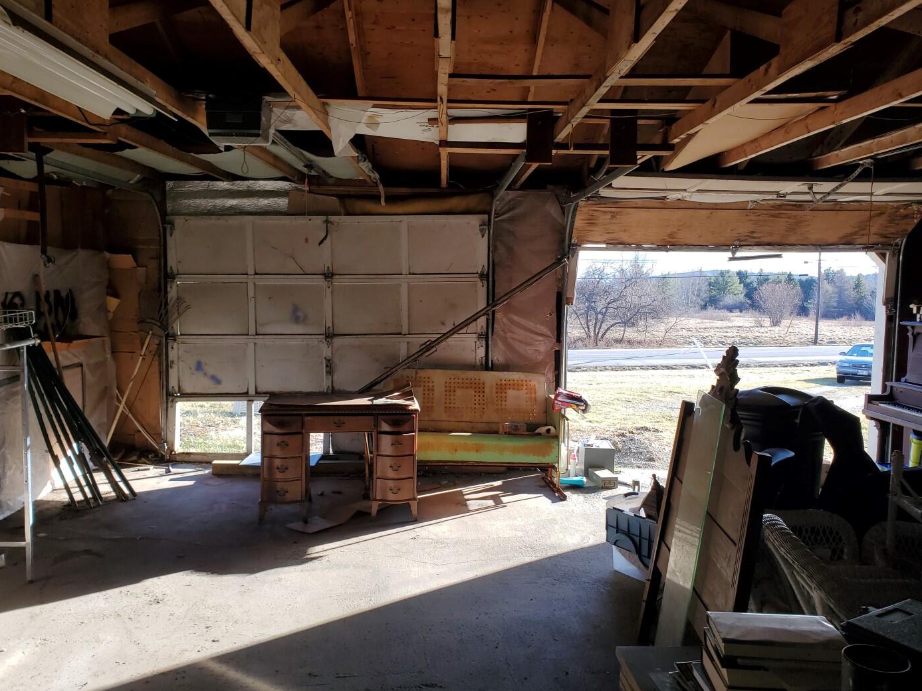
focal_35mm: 27
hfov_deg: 65.3
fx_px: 719
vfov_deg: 51.3
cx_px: 444
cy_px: 341
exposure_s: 1/174
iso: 50
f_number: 2.4
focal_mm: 4.3
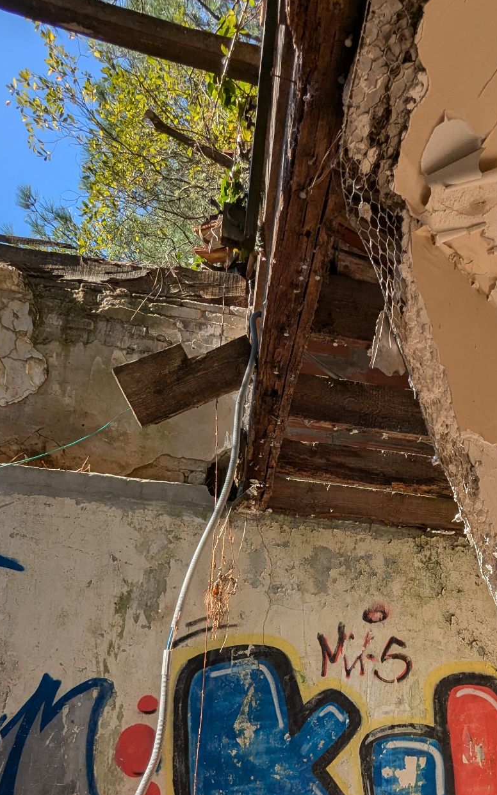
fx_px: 607
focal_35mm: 28
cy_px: 610
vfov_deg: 62.1
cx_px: 343
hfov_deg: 43.7
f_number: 2.2
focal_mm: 2.35
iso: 44
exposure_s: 1/1174
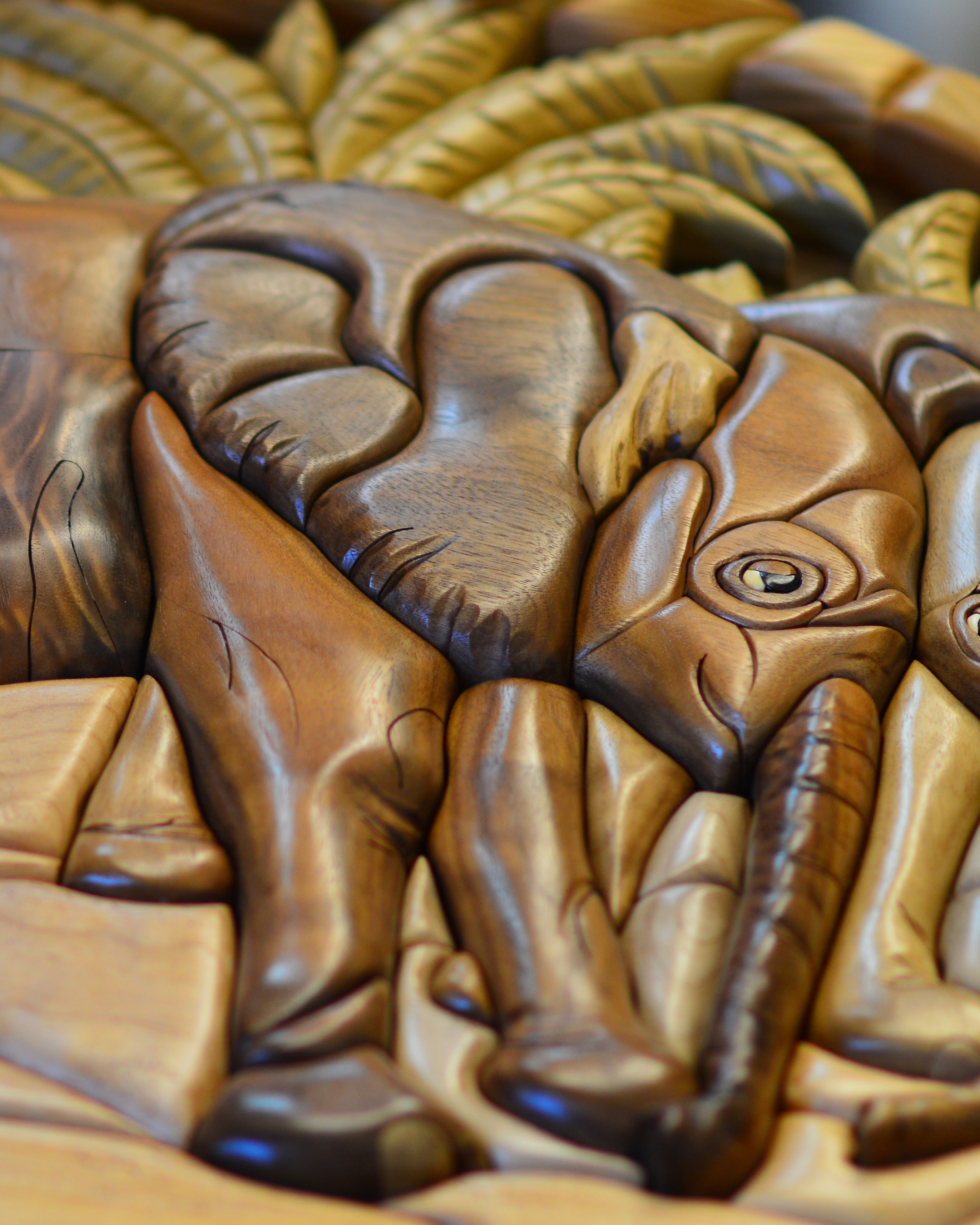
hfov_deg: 7.3
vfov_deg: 9.2
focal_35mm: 210
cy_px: 699
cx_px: 75
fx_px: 7608
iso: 200
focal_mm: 85
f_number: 2
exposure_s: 1/160
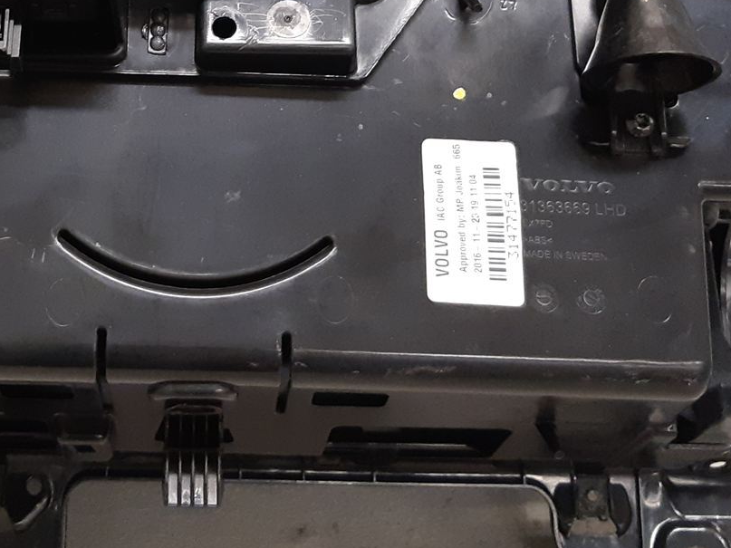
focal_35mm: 66
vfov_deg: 21.6
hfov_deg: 29.0
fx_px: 1394
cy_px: 31
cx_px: 187
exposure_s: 1/50
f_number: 1.7
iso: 250
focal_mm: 3.93
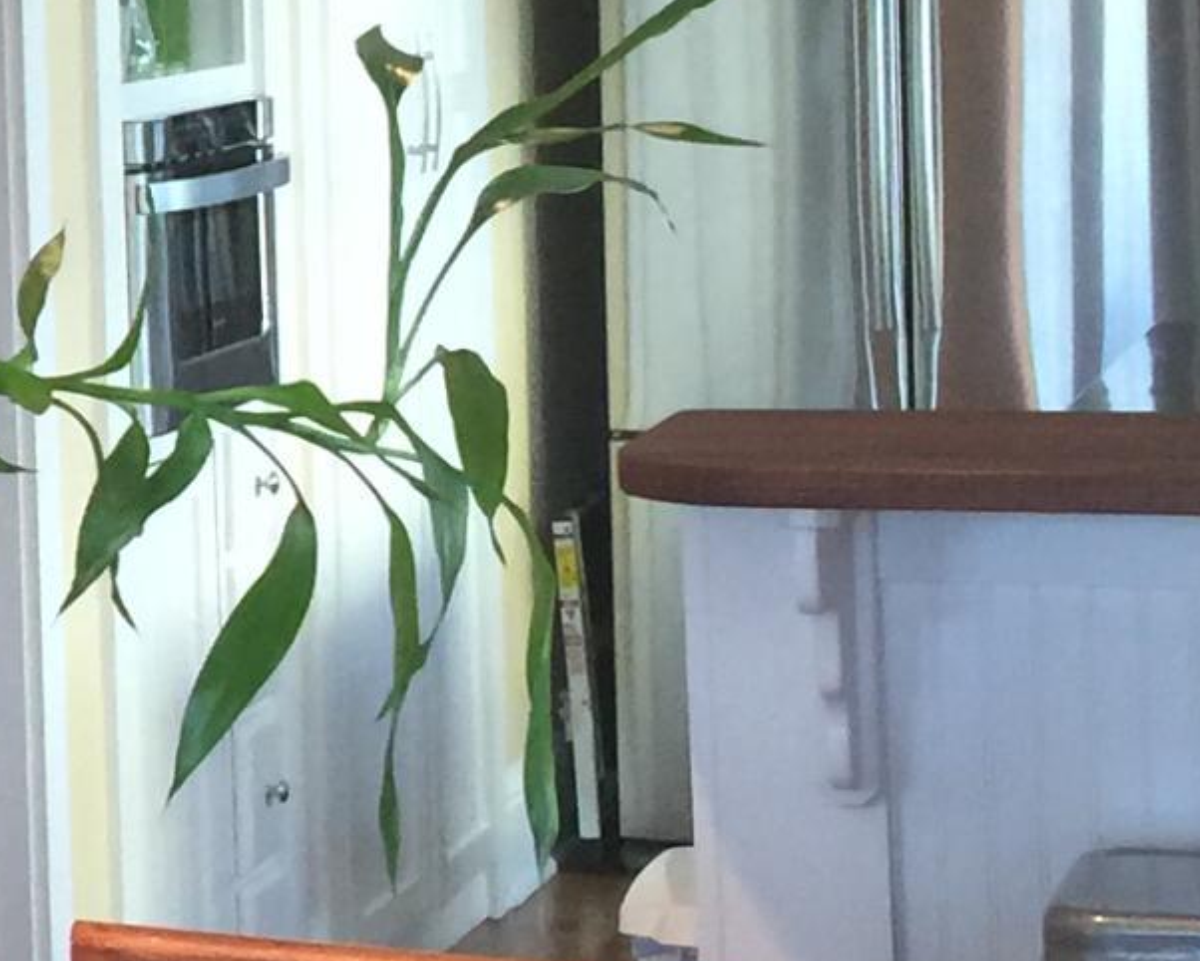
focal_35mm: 141
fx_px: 5009
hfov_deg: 12.8
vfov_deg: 10.9
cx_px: -734
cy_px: 32
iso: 64
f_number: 2.2
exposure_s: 1/15
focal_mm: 4.15
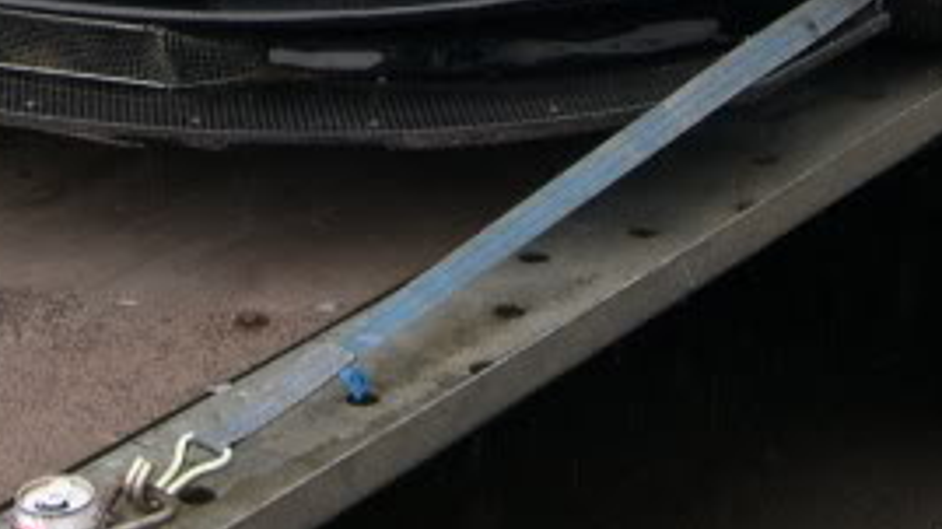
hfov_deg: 17.4
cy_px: -396
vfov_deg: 9.4
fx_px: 3071
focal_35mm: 123
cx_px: 620
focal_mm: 8
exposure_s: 1/251
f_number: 2.8
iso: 100
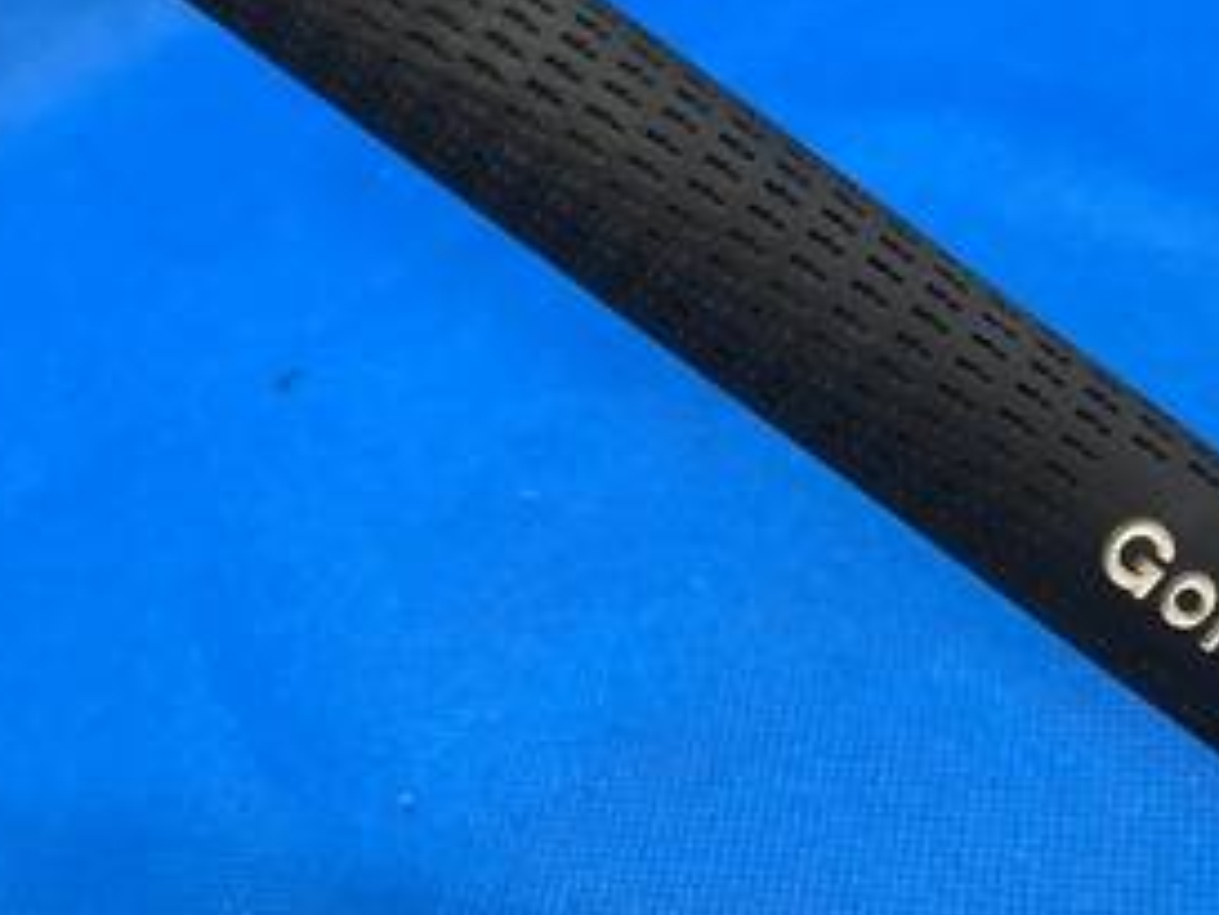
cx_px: 433
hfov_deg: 31.5
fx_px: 2149
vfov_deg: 23.3
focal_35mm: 61
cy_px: 62
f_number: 1.8
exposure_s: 1/60
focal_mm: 4.25
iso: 125
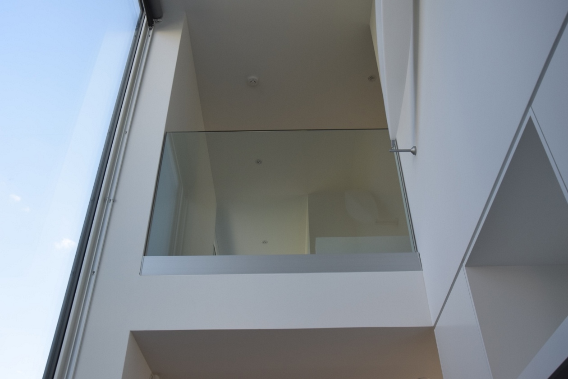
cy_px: 190
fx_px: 568
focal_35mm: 36
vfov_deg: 36.9
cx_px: 284
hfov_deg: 53.1
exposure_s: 1/200
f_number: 7.1
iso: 400
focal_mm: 24
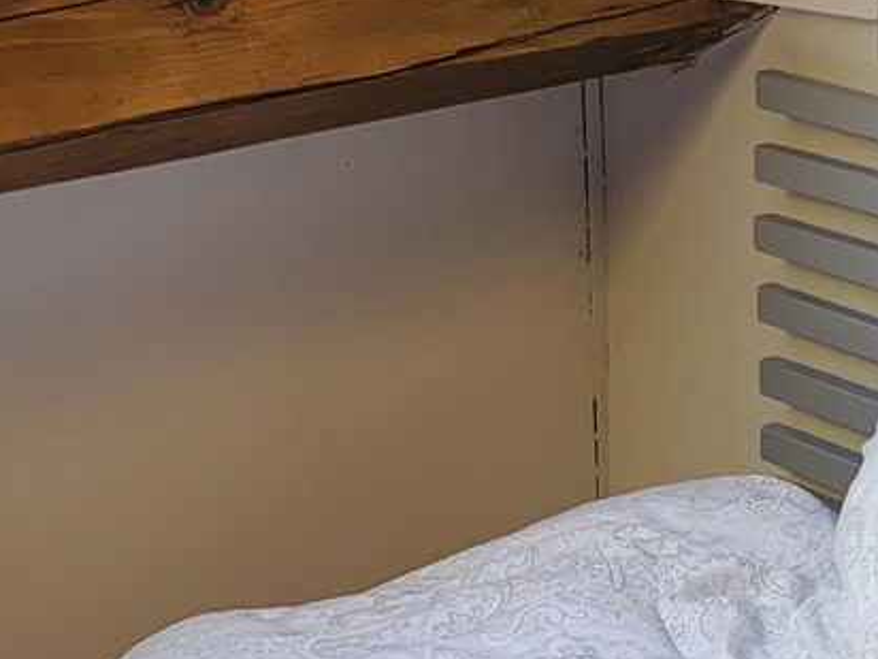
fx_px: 2562
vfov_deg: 14.6
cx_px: 1223
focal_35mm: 101
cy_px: 139
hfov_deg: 17.8
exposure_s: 1/100
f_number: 1.8
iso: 40
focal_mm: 4.25
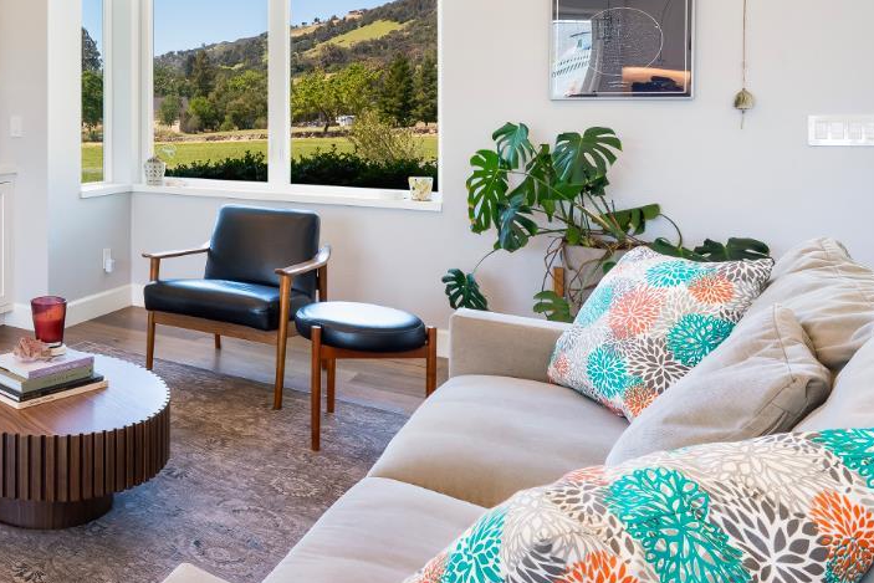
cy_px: 114
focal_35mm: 32
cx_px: 4
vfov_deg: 39.5
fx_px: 777
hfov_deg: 48.5
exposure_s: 1/2
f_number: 14
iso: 100
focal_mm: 15
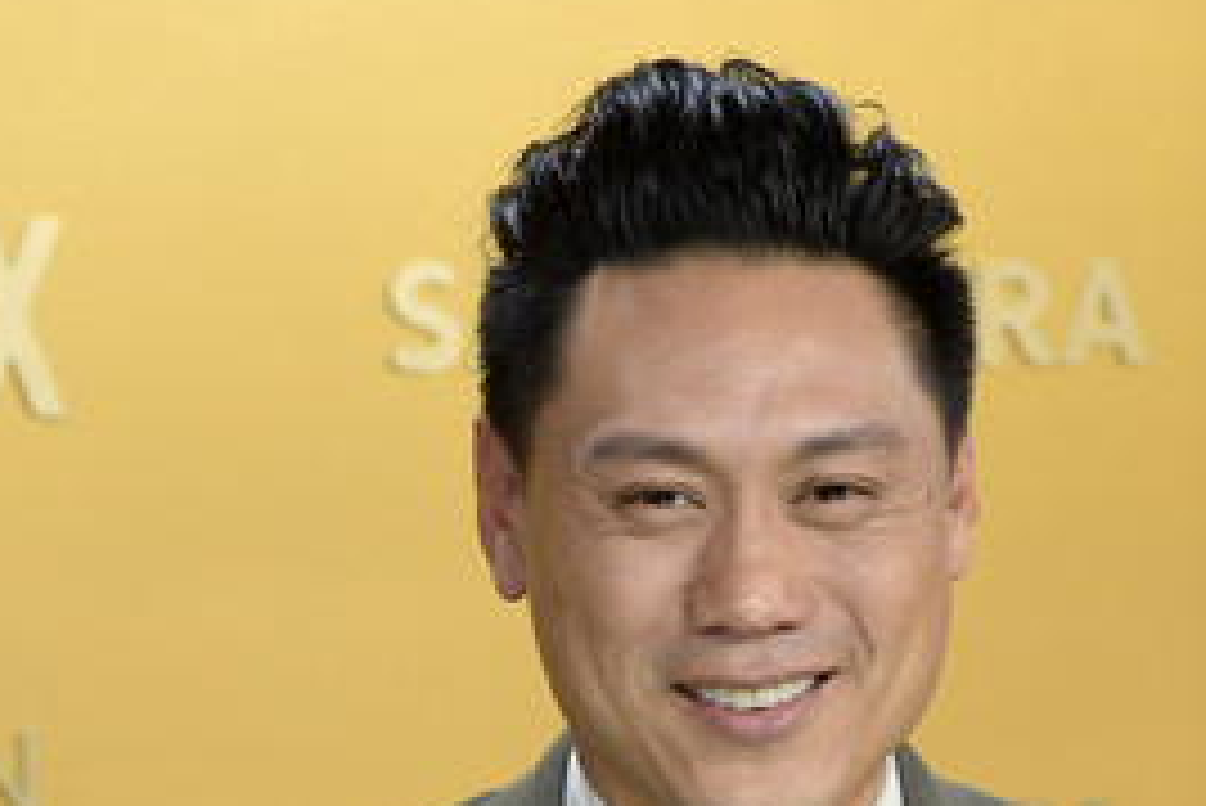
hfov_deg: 12.0
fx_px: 5731
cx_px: 711
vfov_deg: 8.0
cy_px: 644
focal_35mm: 171
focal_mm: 102
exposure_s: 1/250
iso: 2500
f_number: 5.6
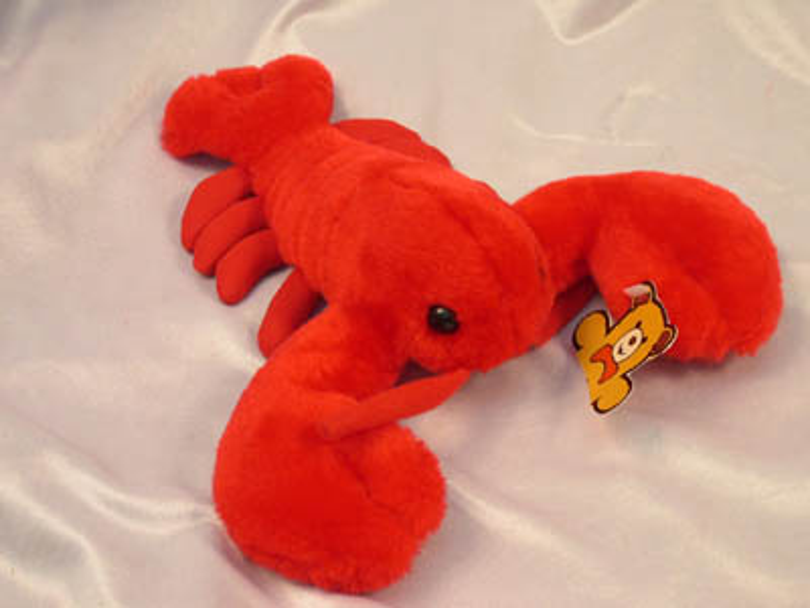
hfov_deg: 22.5
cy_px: 304
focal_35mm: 87
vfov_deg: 17.0
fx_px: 2036
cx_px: 405
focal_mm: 18.4
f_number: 4.4
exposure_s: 1/46.9
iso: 100
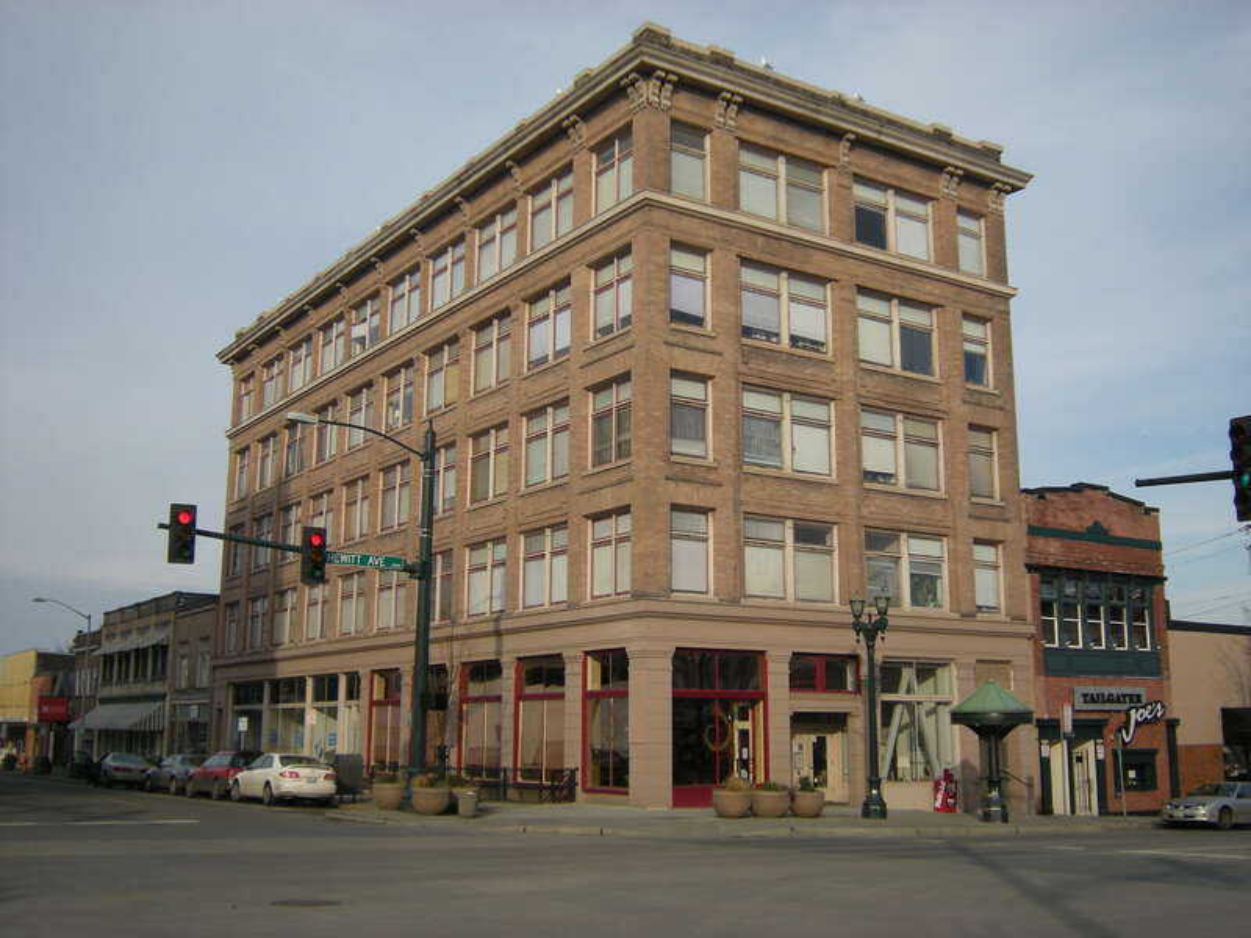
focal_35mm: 38
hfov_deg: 49.0
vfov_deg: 37.7
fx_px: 1373
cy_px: 469
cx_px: 626
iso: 64
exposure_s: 1/174
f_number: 6.4
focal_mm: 6.3
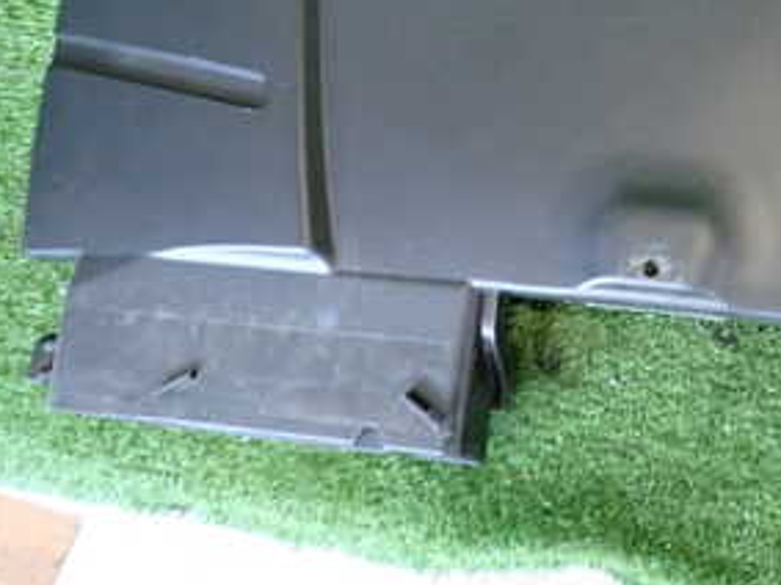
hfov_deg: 33.3
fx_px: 1195
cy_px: 19
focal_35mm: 53
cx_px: 770
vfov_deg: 26.3
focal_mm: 4.5
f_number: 2
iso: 400
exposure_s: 1/30
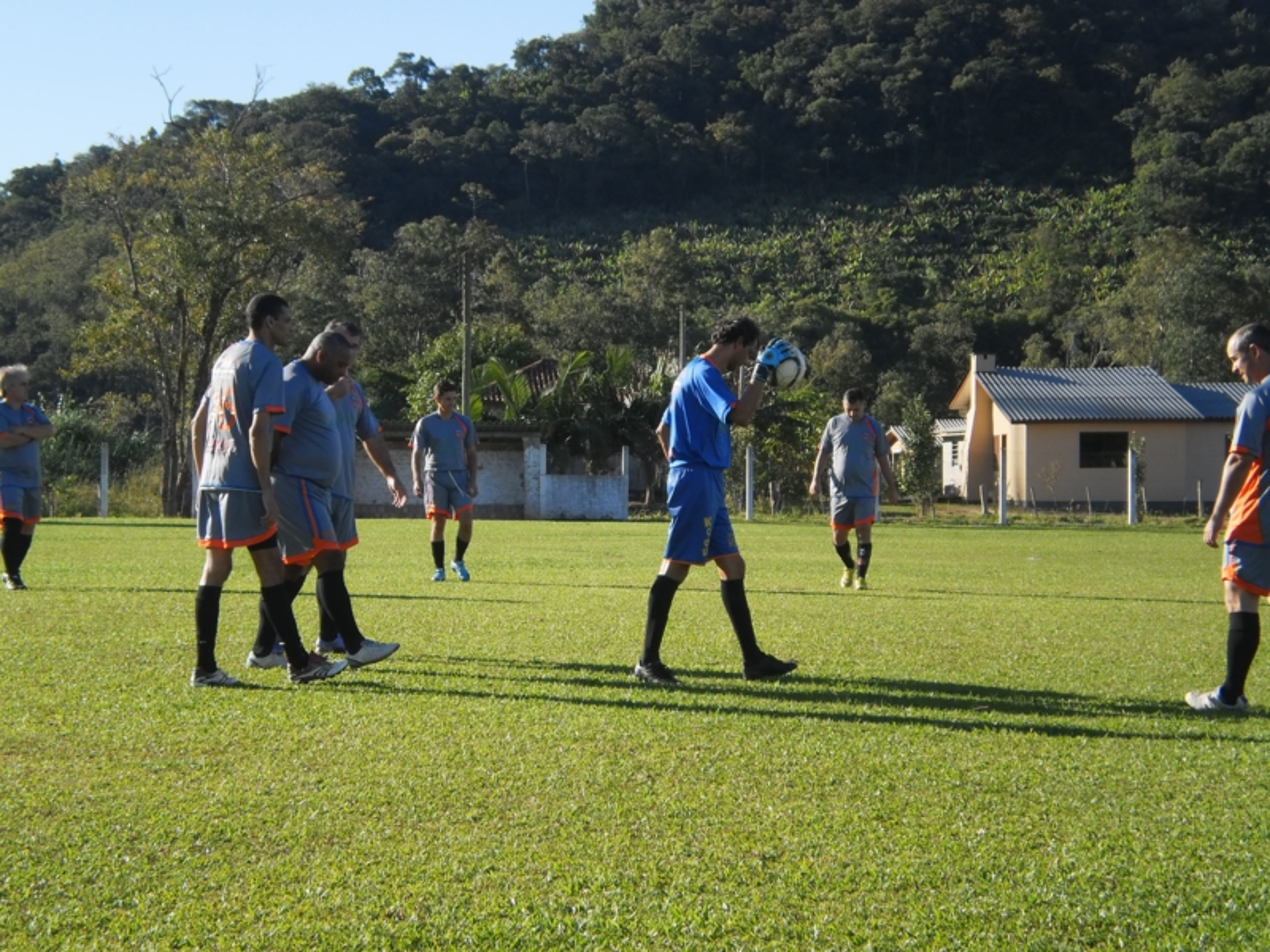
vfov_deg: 18.0
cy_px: 476
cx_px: 635
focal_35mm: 82
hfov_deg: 23.8
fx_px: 3008
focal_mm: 14.3
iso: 100
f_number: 5.1
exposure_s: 1/320
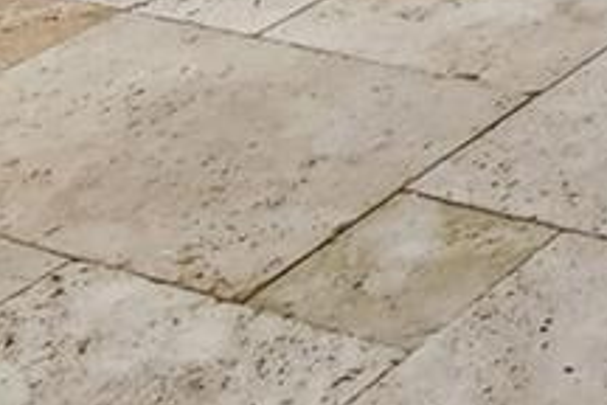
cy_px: -883
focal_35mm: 111
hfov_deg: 15.0
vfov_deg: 9.3
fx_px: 1871
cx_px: 1211
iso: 100
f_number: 7.1
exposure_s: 1/30
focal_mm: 10
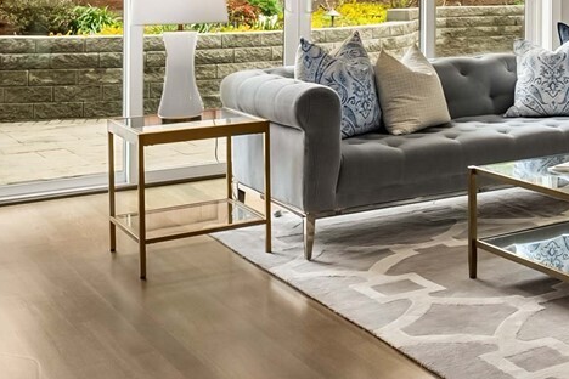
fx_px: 917
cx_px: 630
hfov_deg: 30.7
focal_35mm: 58
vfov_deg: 22.6
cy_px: 16
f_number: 7.1
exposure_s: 1/20
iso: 1000
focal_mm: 16
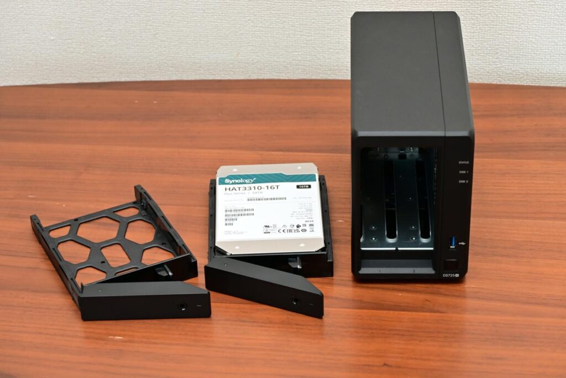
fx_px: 1415
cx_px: 283
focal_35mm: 90
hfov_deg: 22.6
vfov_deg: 15.2
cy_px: 189
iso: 800
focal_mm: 60
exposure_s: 1/60
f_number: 5.6
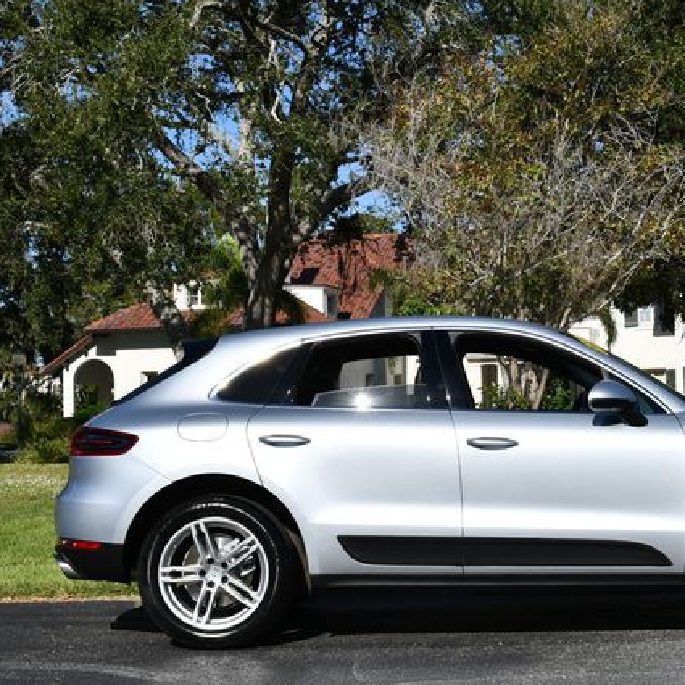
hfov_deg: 26.6
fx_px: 1433
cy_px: 342
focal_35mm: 64
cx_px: 506
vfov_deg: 26.9
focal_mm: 25
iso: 100
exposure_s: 1/400
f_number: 10
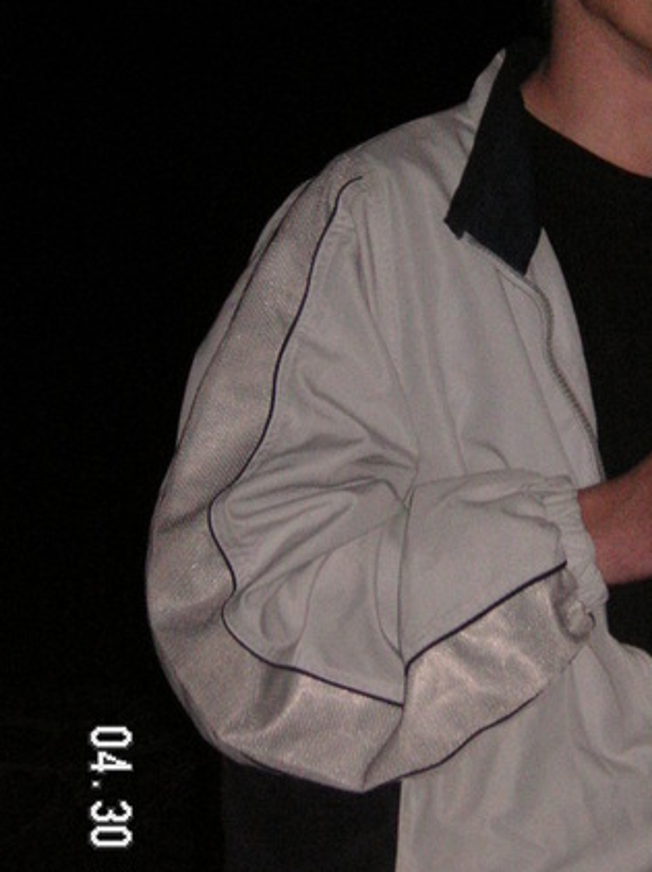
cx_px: 611
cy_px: 284
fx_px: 3924
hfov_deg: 9.4
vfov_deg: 12.7
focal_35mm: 156
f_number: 4.6
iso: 160
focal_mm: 13.6
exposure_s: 1/90
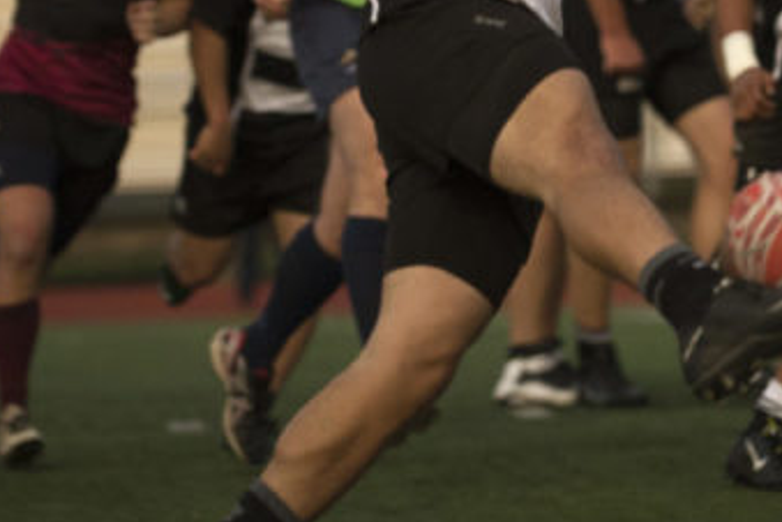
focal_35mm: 408
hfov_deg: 5.1
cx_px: 563
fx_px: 8862
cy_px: -50
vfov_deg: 3.4
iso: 1600
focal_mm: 135
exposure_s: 1/2500
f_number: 2.8
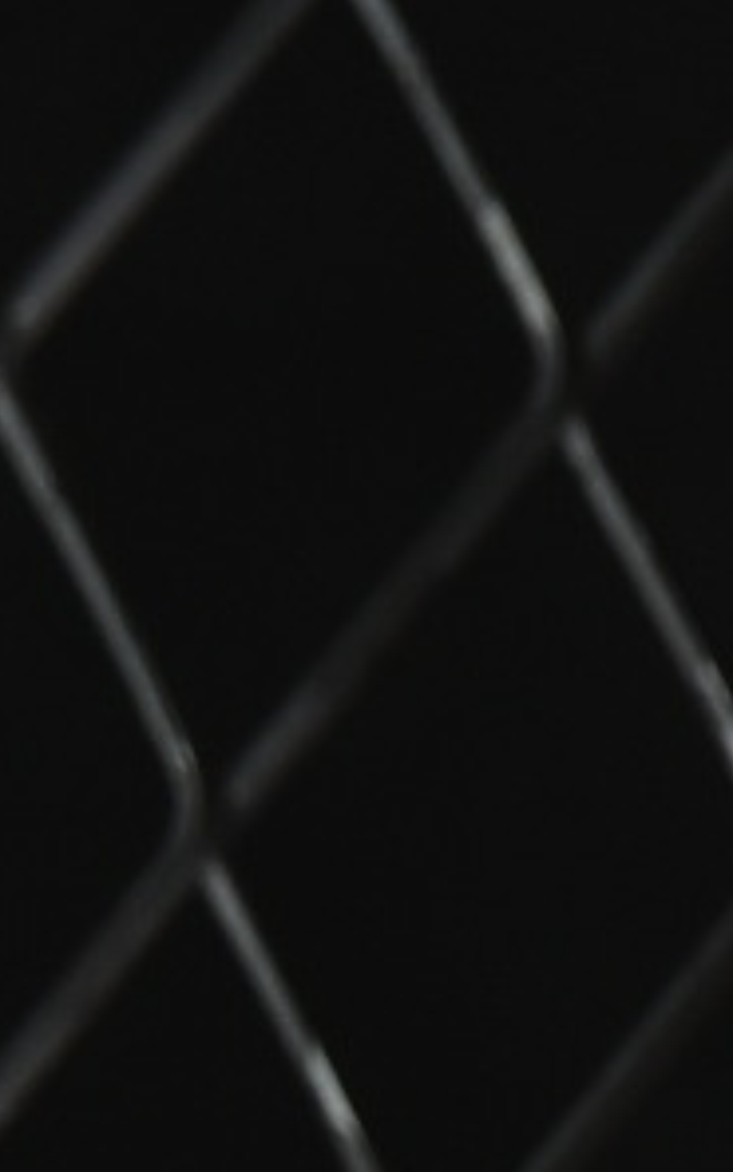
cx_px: 5488
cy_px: 835
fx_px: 23013
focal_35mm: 720
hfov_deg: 1.7
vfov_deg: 2.9
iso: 160
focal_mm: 50
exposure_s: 1/80
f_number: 7.1
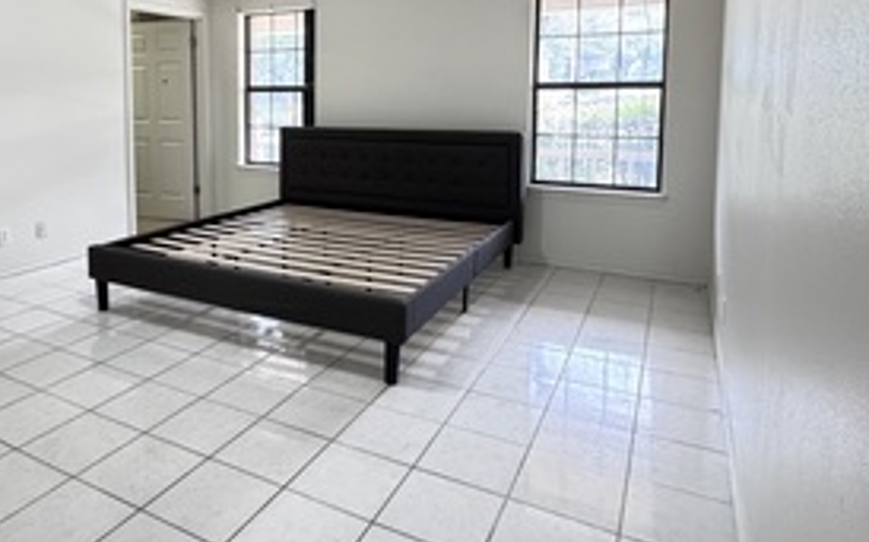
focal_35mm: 26
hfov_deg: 69.1
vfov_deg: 46.2
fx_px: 616
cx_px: 314
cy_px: 149
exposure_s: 1/60
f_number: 2.2
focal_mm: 2.22
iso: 320
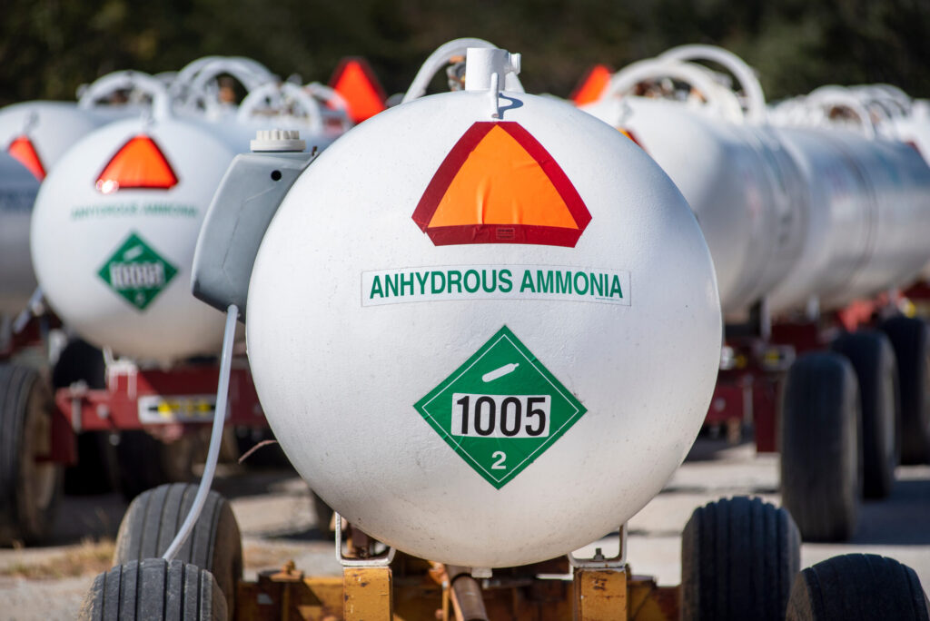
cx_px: 465
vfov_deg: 6.9
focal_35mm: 200
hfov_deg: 10.3
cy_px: 310
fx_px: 5169
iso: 200
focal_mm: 200
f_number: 5
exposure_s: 1/4000
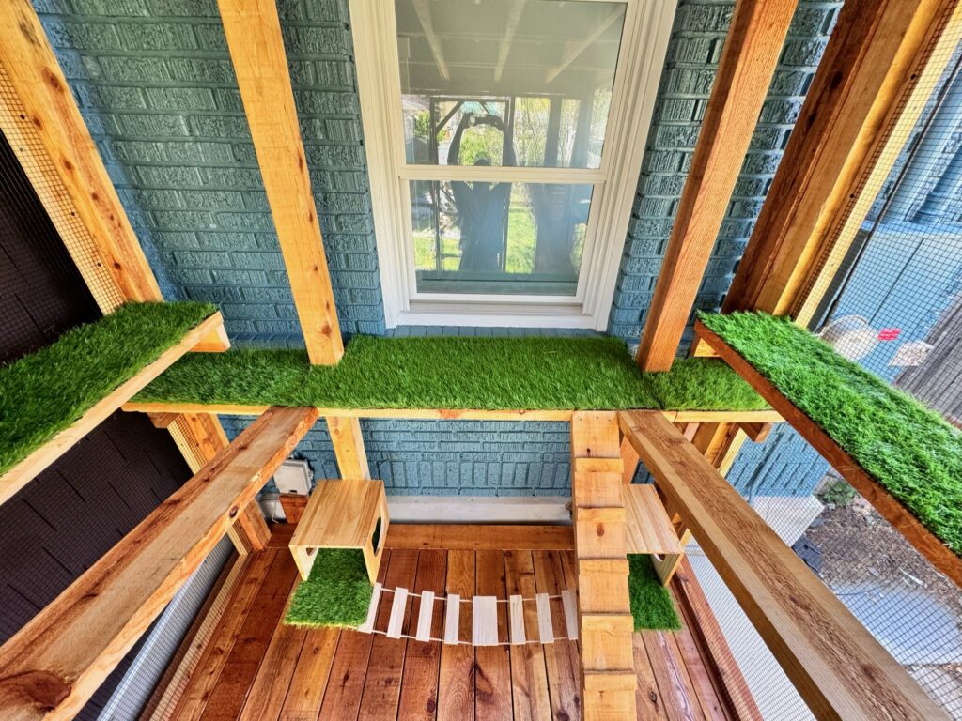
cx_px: 481
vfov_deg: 85.7
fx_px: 389
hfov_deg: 102.1
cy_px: 360
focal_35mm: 14
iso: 125
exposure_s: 1/99
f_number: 2.2
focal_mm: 2.22
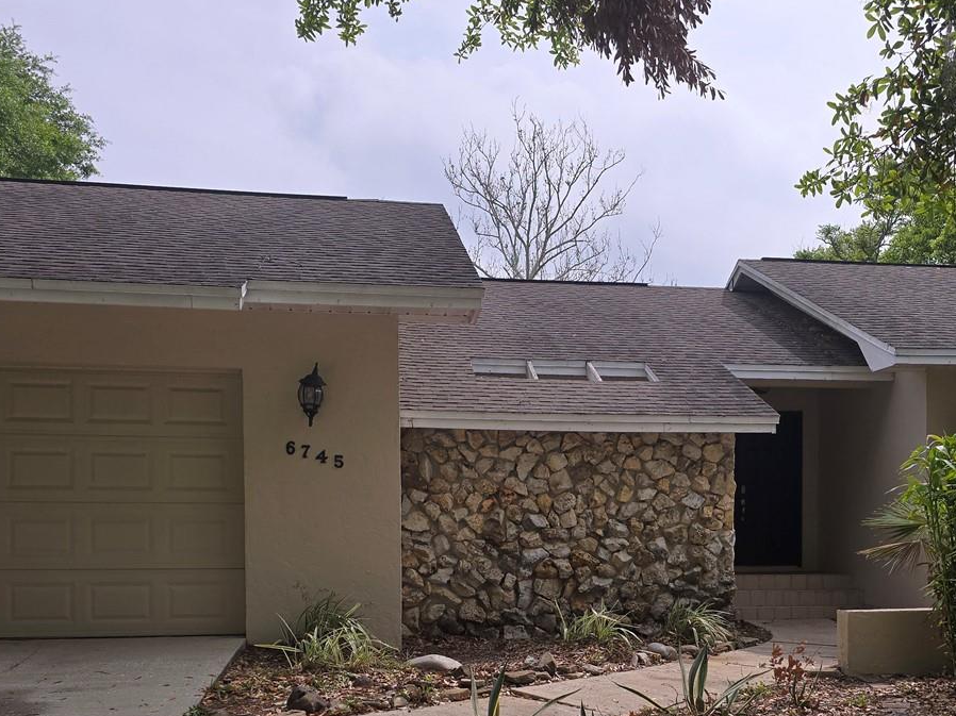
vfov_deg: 34.0
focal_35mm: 41
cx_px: 601
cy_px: 579
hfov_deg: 45.4
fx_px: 1132
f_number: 1.7
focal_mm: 6.3
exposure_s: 1/1154
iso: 12
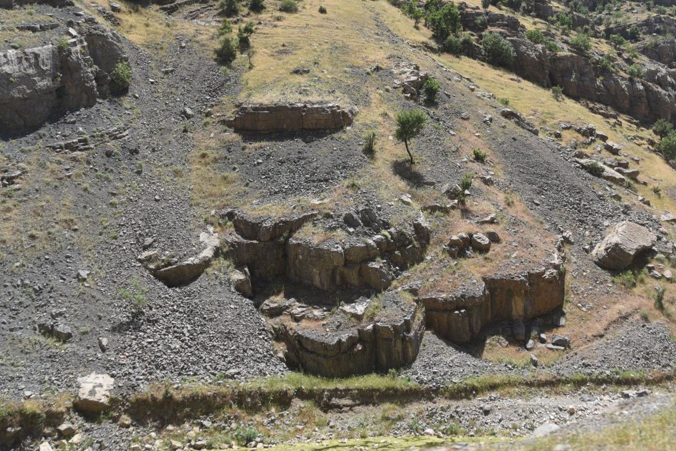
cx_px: 417
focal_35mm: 41
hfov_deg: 47.0
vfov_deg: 32.5
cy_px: 166
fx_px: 770
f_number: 4.5
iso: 100
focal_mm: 32
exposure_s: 1/500
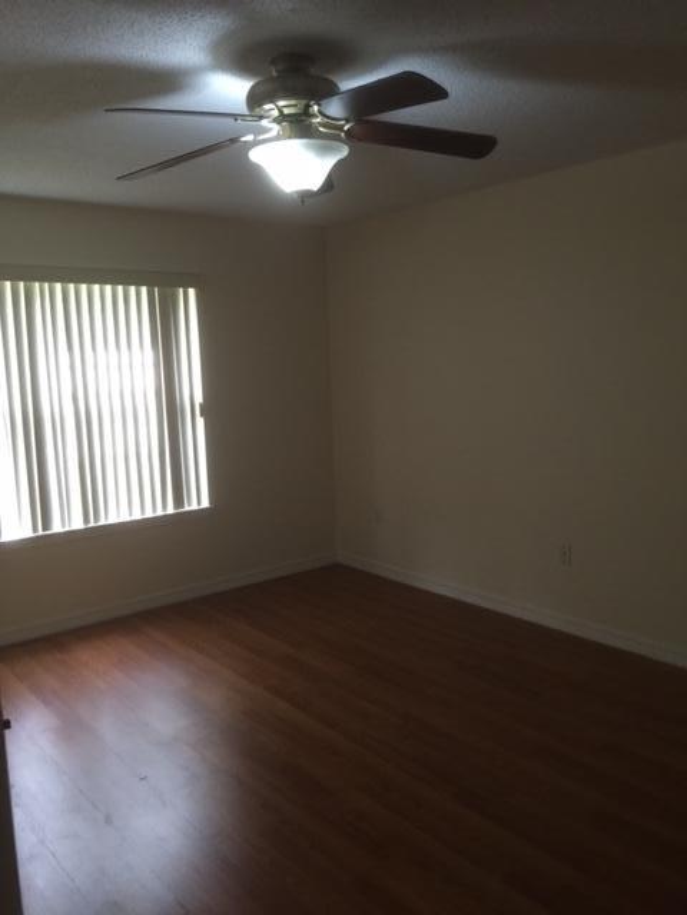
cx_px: 344
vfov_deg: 61.7
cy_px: 458
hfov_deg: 48.2
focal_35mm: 29
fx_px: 767
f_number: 2.2
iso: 100
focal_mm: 4.15
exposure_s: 1/15
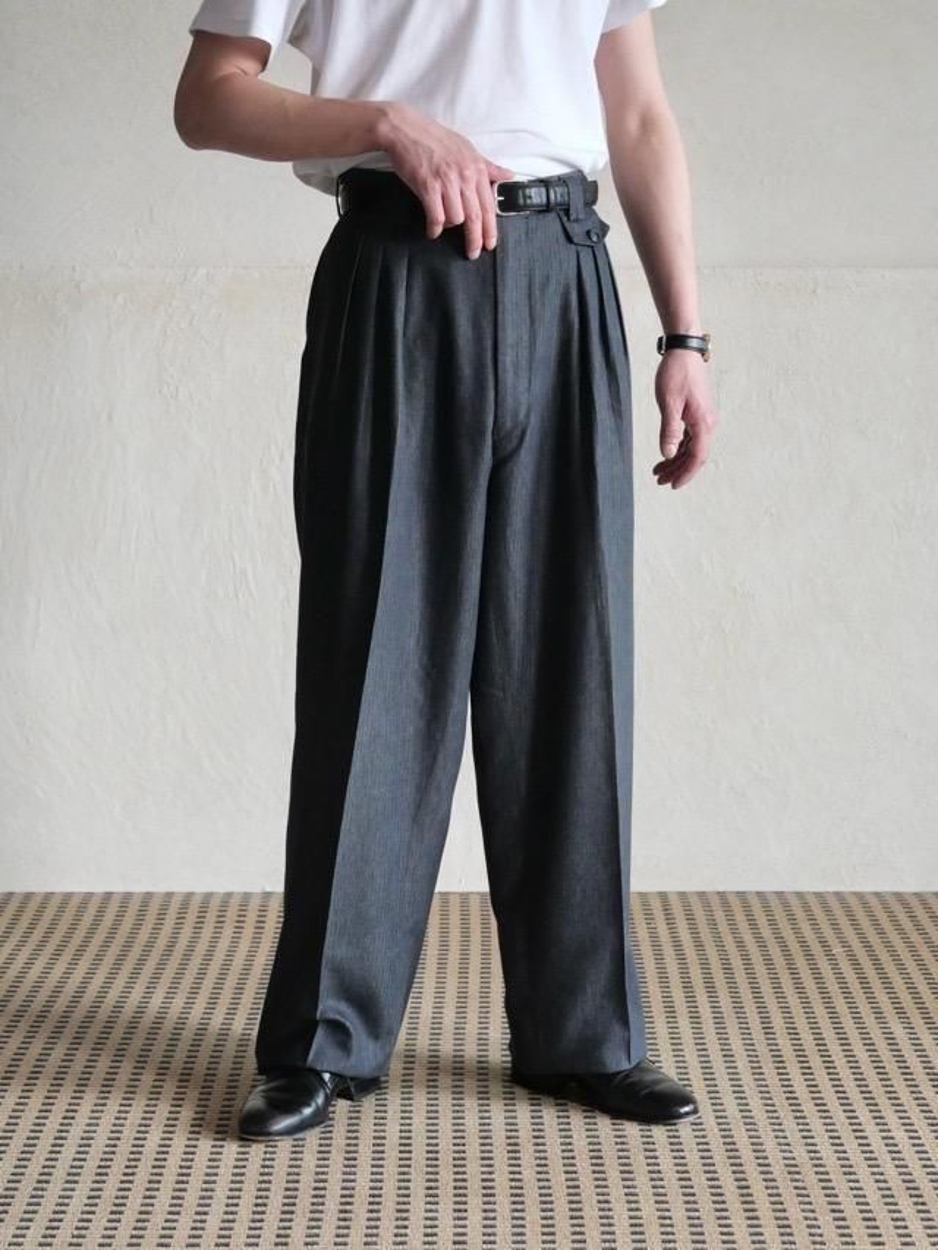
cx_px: 469
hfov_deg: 18.4
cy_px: 625
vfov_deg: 24.4
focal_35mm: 80
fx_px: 2890
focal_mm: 40
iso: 2500
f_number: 3.9
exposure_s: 1/100
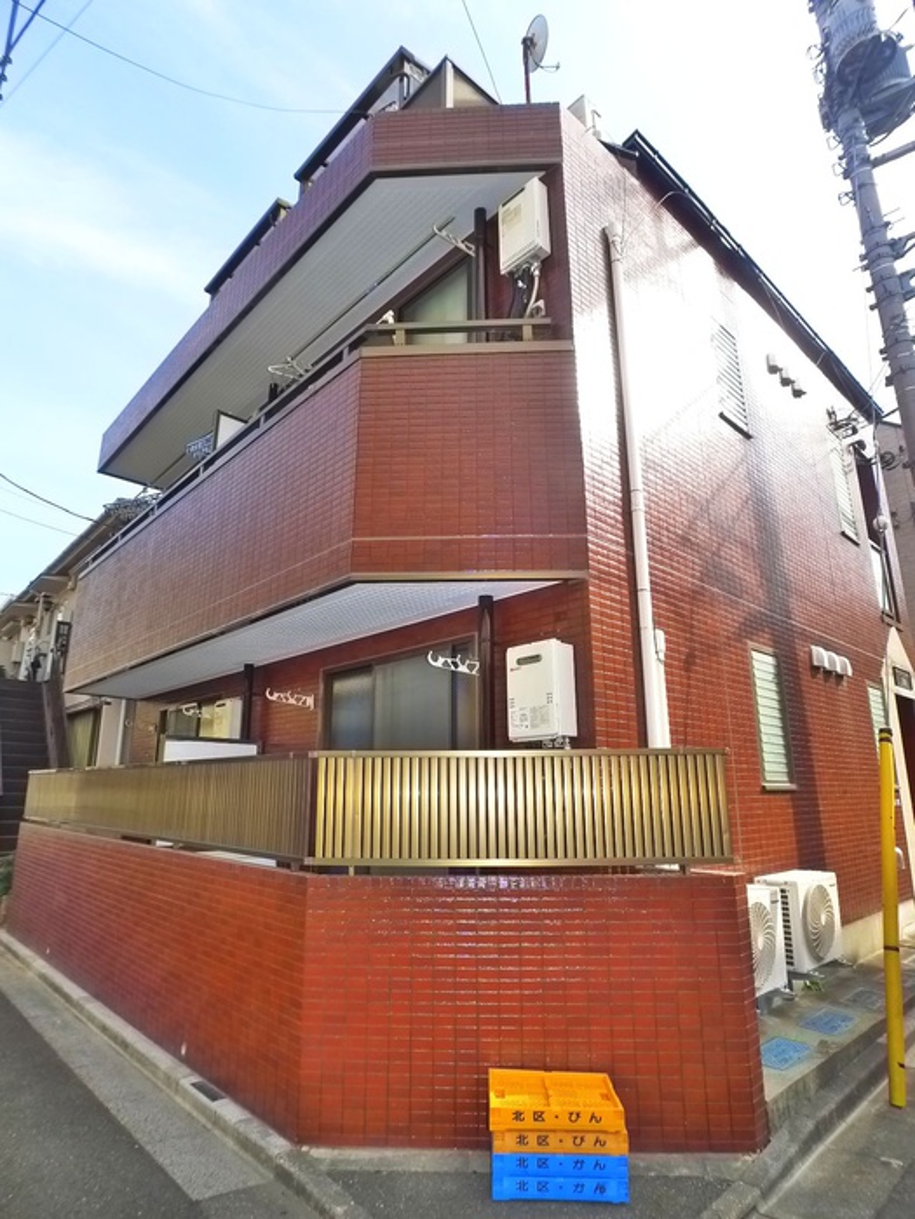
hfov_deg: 56.8
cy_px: 610
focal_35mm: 24
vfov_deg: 71.6
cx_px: 458
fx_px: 846
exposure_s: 1/400
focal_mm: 5.1
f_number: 3.2
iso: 400
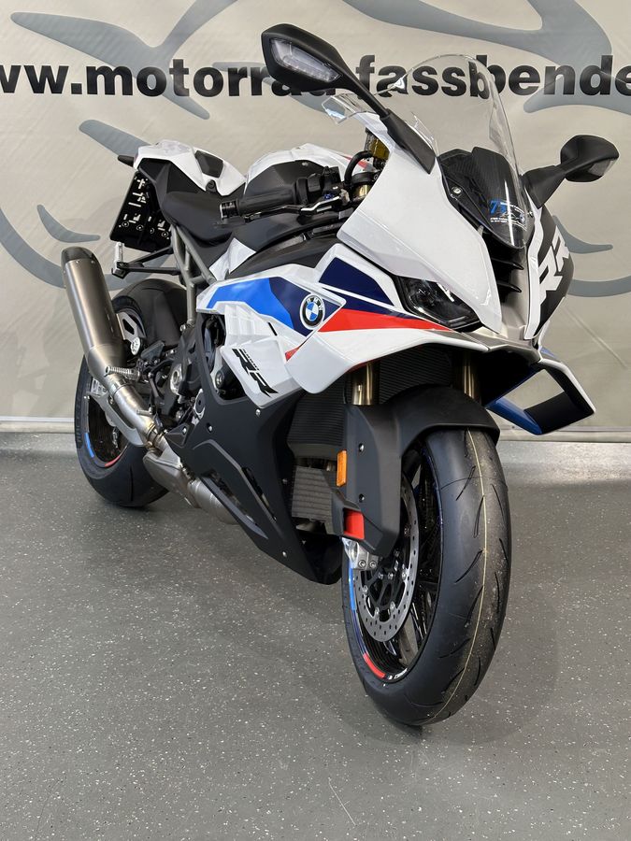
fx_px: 1167
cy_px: 420
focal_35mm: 48
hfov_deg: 30.3
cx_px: 316
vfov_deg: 39.7
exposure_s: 1/50
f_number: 1.78
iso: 100
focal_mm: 6.86
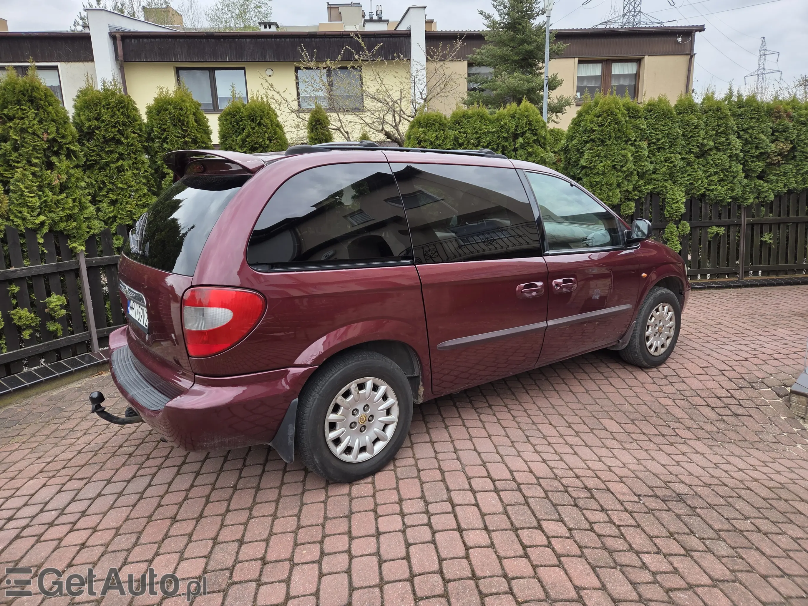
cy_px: 303
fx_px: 537
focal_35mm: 23
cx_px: 404
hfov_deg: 73.9
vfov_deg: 58.9
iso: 80
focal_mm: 5.4
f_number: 1.8
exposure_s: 1/900
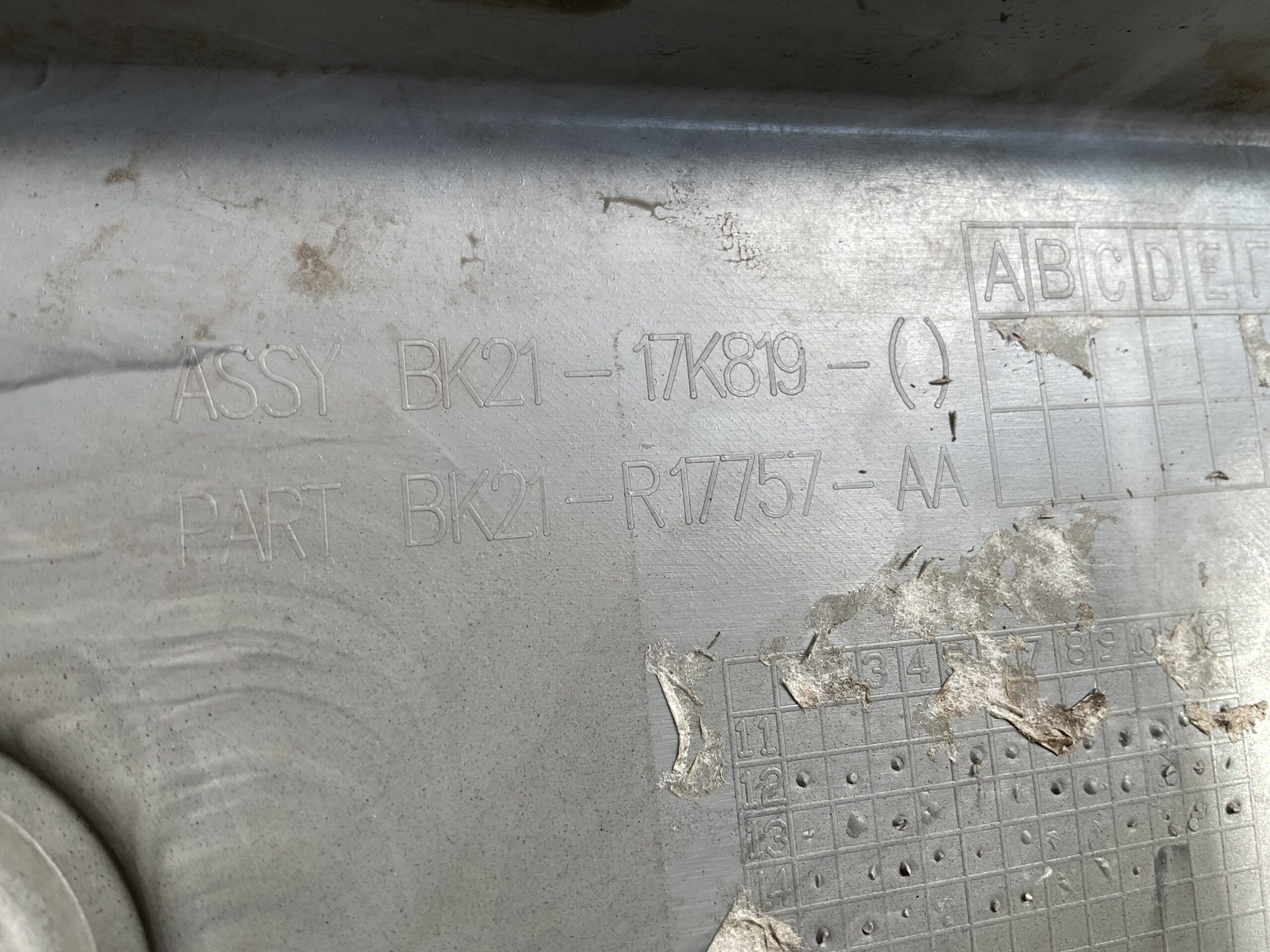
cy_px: 476
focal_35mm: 29
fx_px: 1064
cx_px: 635
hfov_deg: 61.7
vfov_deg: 48.2
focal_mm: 3
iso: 16
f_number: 1.8
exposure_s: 1/209
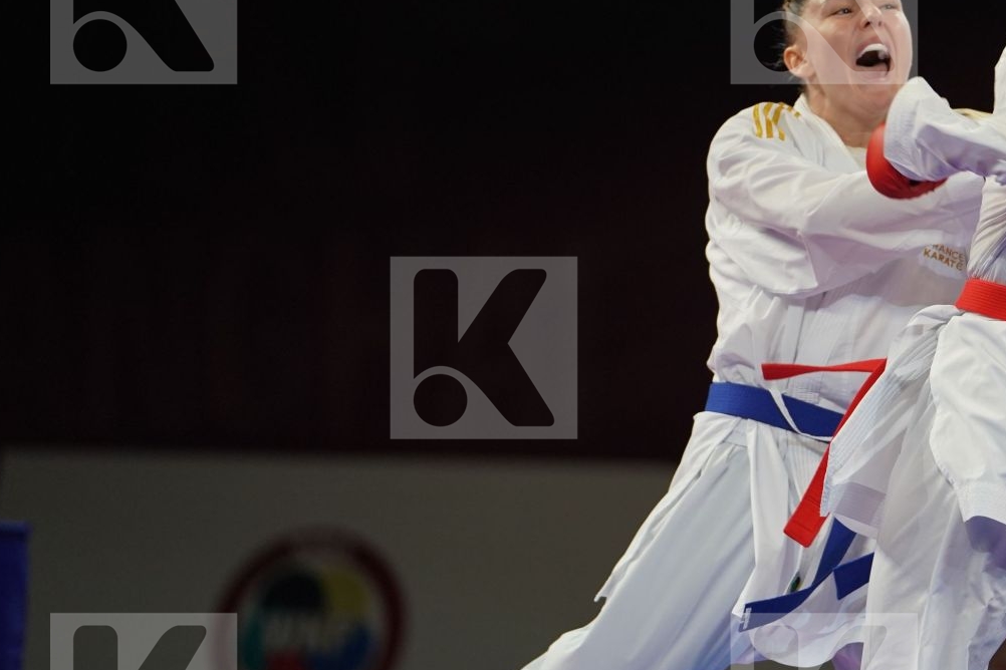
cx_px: 824
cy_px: 348
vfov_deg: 4.1
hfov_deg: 6.1
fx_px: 9389
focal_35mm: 336
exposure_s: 1/1000
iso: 1600
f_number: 2.8
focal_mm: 187
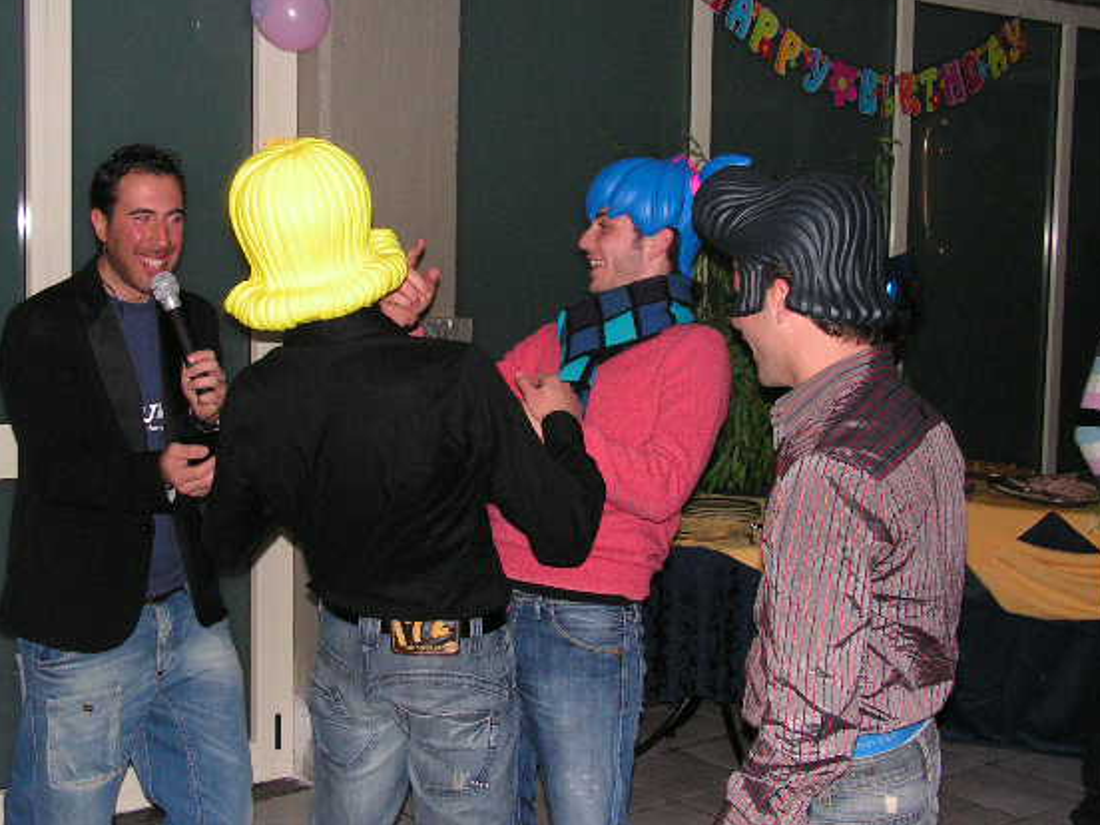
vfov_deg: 28.6
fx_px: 1621
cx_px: 506
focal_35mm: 51
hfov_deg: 37.5
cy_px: 399
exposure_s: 1/40
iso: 200
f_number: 3.2
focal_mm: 7.4
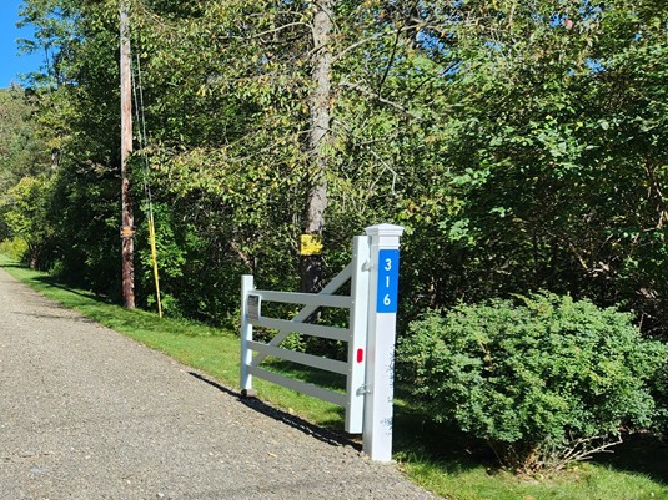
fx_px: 849
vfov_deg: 32.7
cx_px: 52
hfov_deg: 39.5
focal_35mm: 44
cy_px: 322
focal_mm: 5.4
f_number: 1.8
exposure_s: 1/989
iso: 20
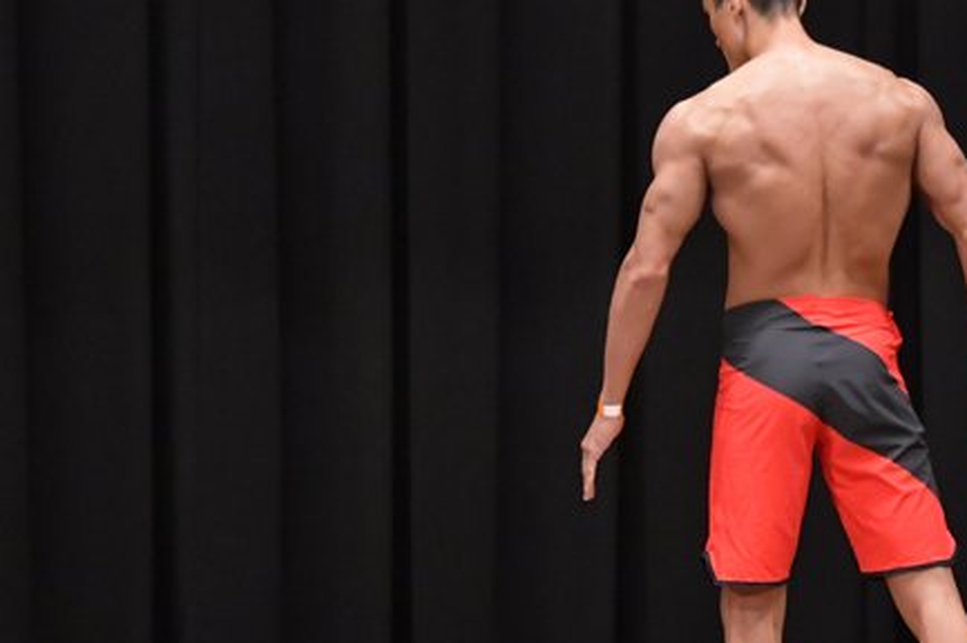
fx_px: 10816
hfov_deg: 5.1
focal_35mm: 403
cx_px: 794
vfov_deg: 3.4
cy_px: 395
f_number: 5.6
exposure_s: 1/400
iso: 6400
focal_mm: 150
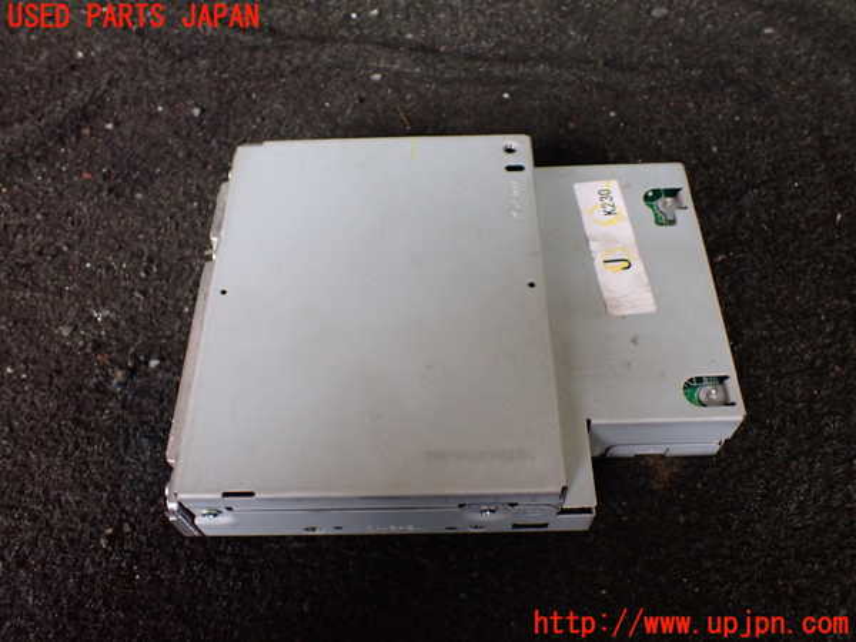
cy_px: 321
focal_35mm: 30
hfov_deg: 60.0
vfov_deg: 46.8
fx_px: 742
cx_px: 428
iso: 640
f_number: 2.3
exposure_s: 1/125
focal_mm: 5.4
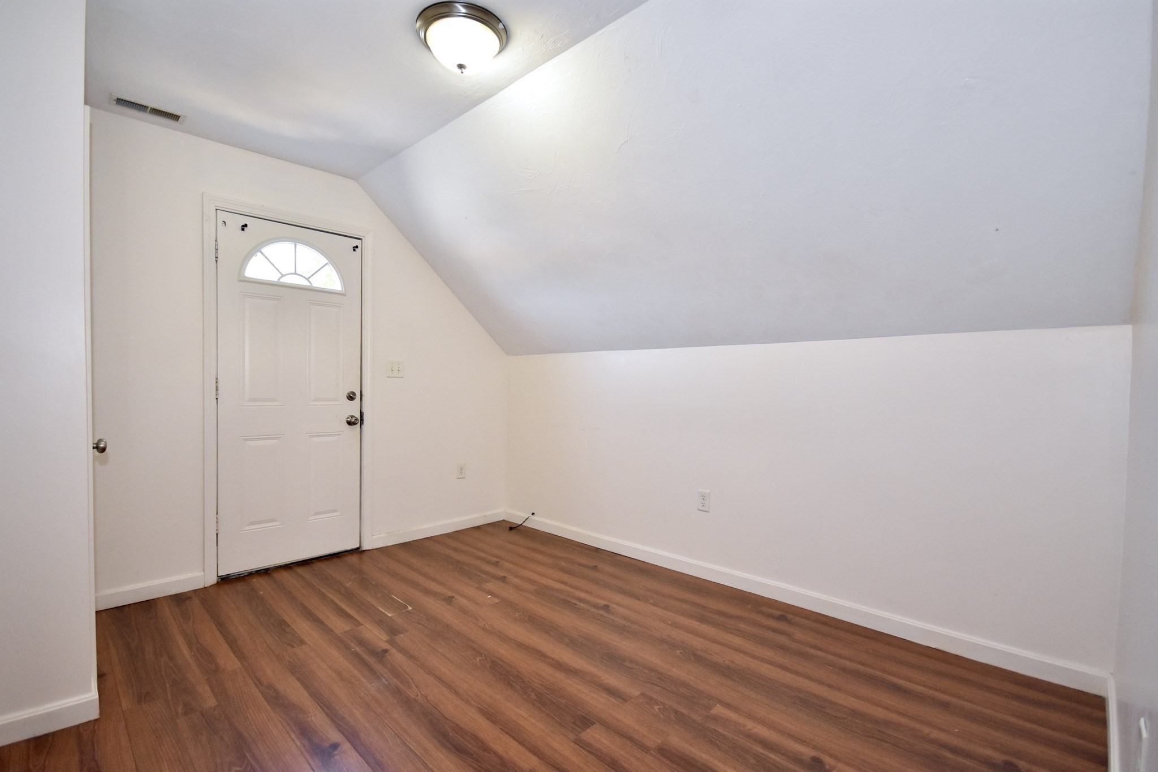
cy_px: 386
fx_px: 483
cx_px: 579
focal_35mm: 15
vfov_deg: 77.3
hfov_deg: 100.4
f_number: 4
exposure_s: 1/60
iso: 1250
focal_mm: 10
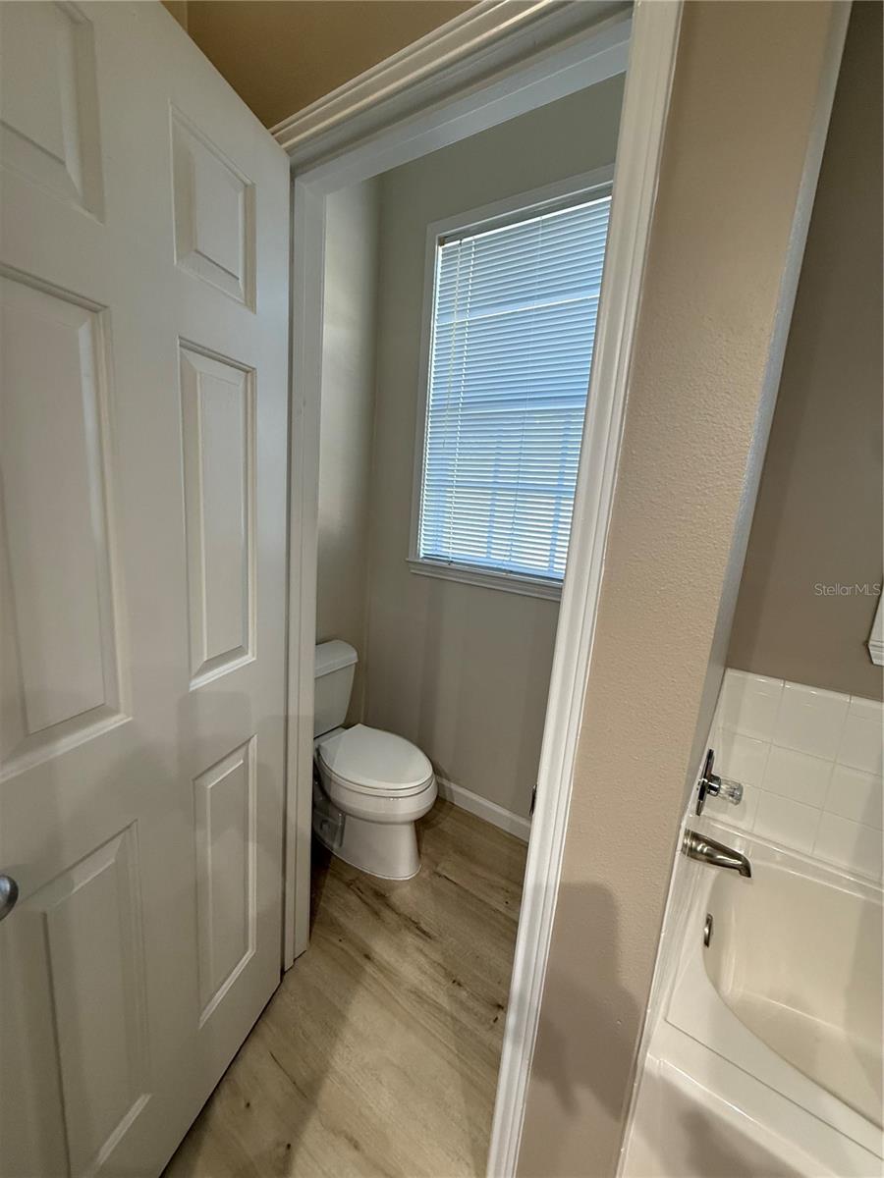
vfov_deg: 102.1
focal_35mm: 14
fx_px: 477
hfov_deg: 85.7
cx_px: 442
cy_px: 589
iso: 320
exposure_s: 1/120
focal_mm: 2.22
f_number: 2.2
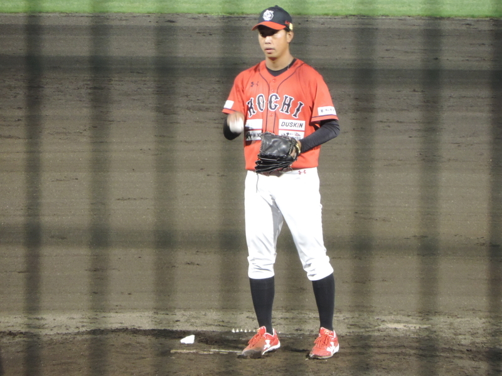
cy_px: 188
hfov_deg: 3.3
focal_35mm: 600
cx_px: 251
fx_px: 8701
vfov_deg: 2.5
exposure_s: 1/30
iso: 800
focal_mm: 107
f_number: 4.9
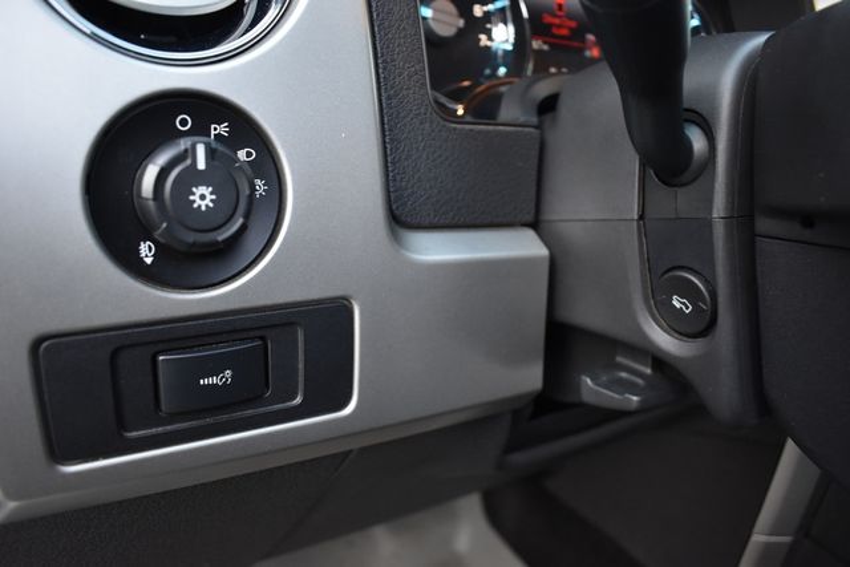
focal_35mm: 27
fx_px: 638
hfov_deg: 67.4
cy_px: 284
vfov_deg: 48.0
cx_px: 425
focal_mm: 18
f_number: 3.5
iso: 800
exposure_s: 1/125
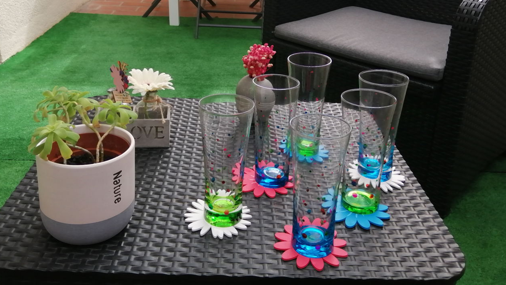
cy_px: 63
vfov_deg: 32.1
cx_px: 234
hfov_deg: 55.2
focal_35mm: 36
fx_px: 483
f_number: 1.8
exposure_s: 1/662
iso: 50
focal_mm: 3.6
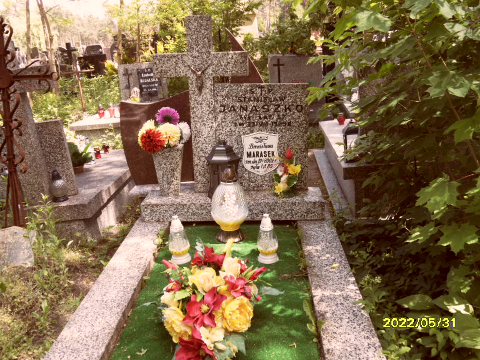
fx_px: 444
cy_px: 180
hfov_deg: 56.8
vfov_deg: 44.2
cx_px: 240
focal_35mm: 32
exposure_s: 1/125
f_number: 3.4
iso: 80
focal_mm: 5.3
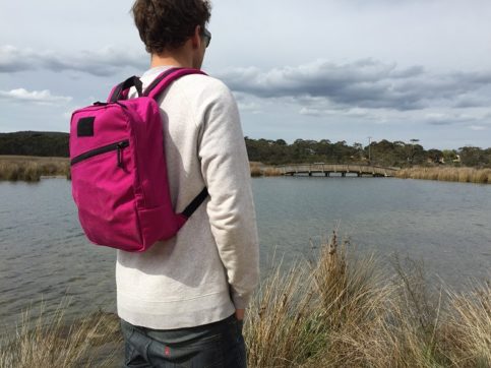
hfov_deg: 61.7
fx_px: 411
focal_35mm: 29
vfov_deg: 48.2
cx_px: 246
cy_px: 184
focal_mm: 4.15
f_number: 2.2
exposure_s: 1/2639
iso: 32
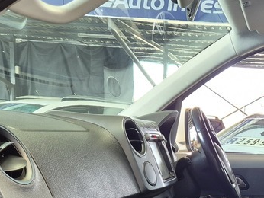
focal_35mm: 68
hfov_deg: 27.7
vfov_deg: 19.8
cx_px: 230
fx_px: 519
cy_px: 262
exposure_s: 1/100
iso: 200
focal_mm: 5.4
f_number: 1.8
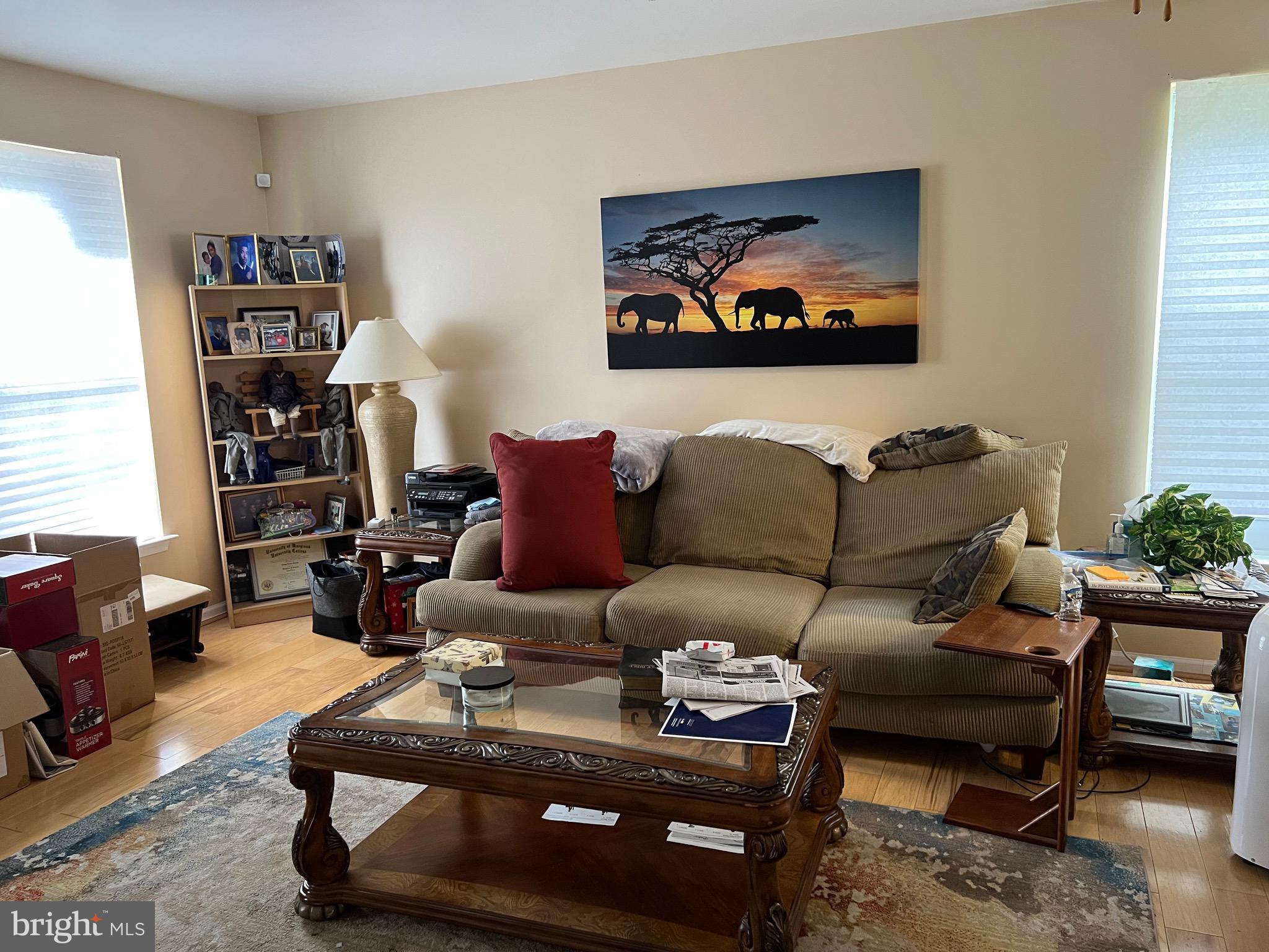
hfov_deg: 67.3
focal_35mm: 26
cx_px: 634
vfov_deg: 53.1
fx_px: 953
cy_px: 476
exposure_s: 1/60
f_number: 1.5
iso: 250
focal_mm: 5.7
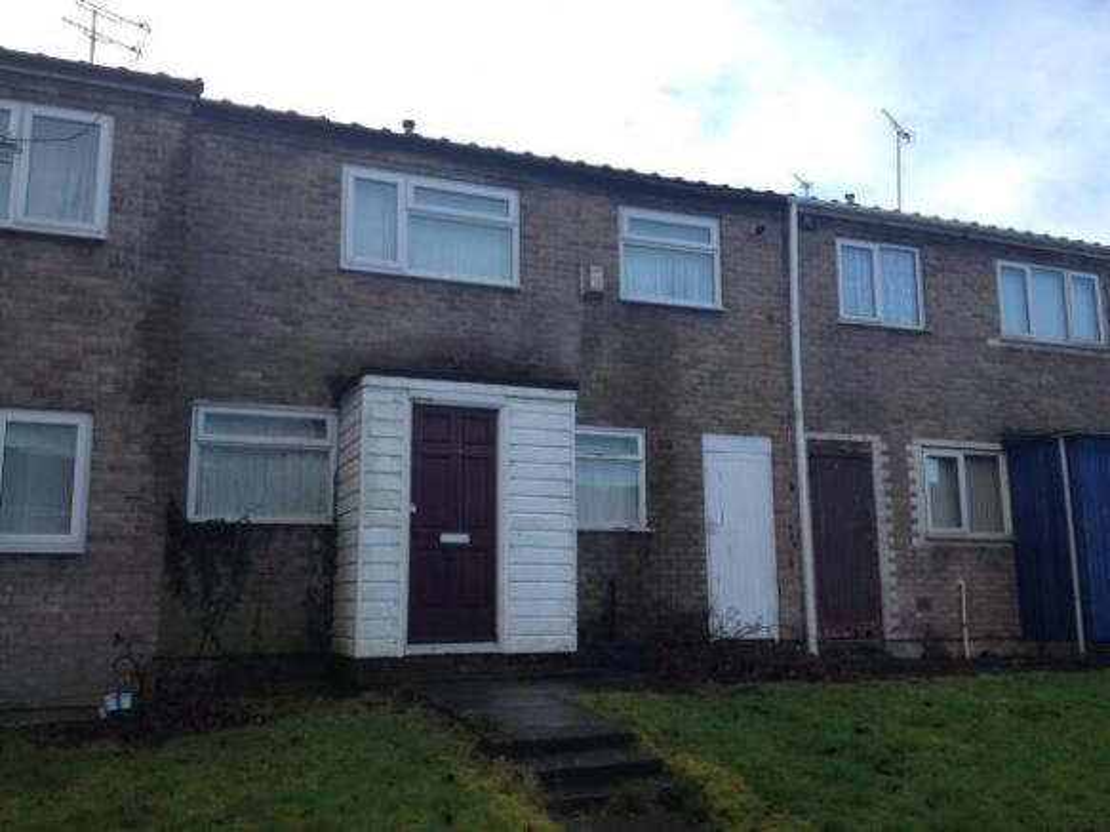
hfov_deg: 52.6
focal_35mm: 35
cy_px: 416
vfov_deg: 40.7
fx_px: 1122
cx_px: 555
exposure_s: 1/511
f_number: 2.4
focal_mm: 4.28
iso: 50
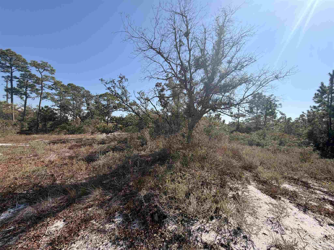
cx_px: 167
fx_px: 135
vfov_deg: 85.7
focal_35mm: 14
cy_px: 125
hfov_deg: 102.1
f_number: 2.2
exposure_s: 1/1033
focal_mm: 2.22
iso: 20
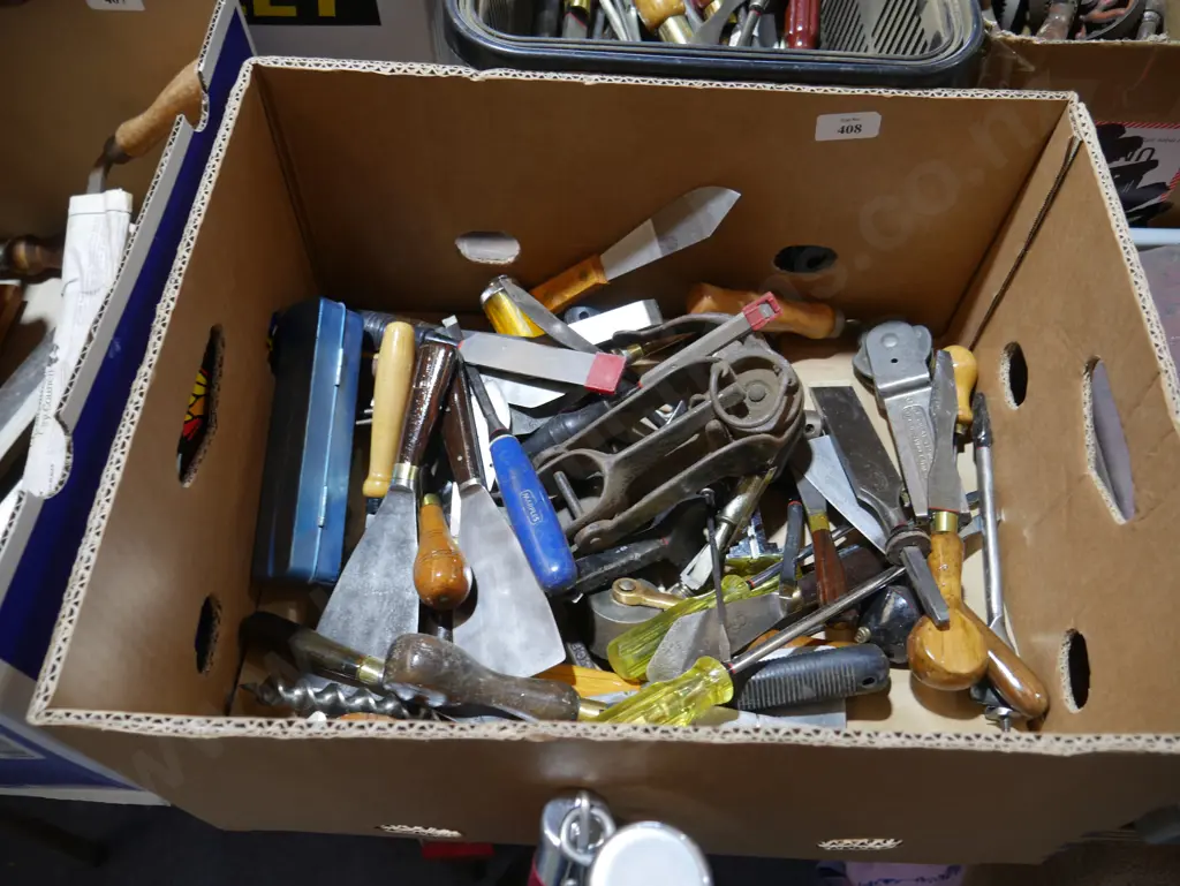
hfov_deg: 63.4
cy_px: 443
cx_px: 590
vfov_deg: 49.8
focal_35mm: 28
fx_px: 955
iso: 400
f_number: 3.5
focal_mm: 14
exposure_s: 1/60
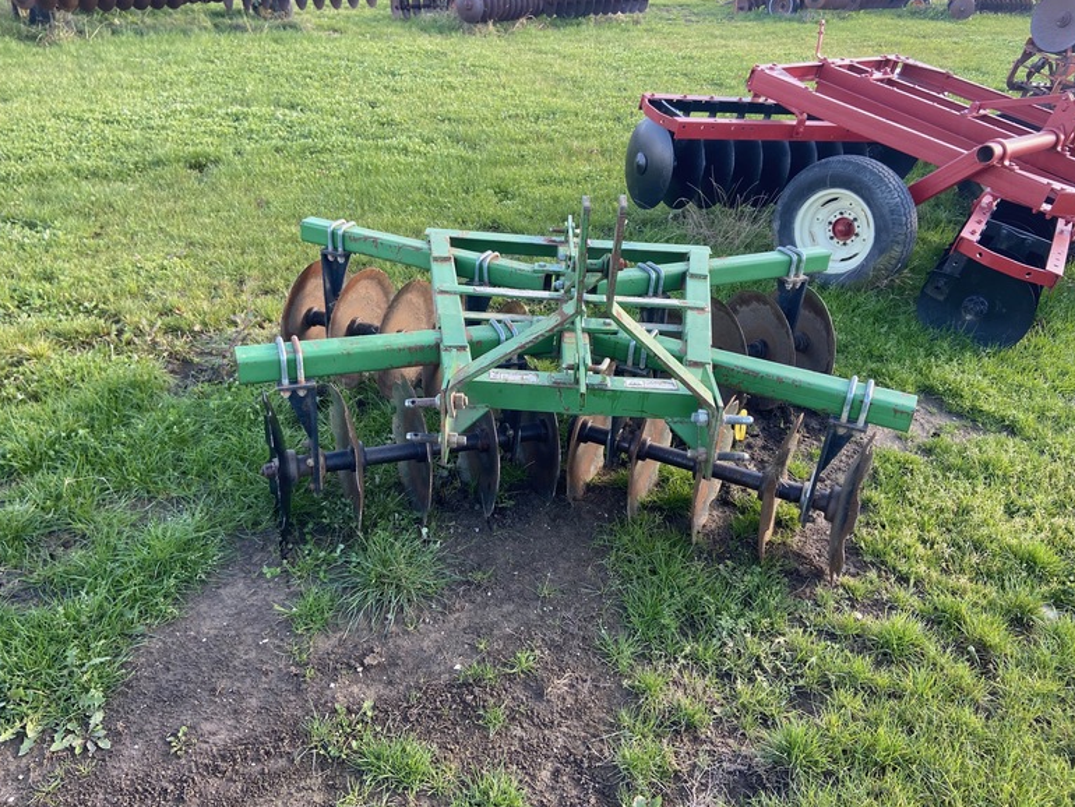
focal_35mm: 27
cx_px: 538
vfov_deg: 51.4
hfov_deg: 65.3
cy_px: 405
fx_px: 839
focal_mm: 4.25
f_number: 1.8
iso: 32
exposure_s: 1/121
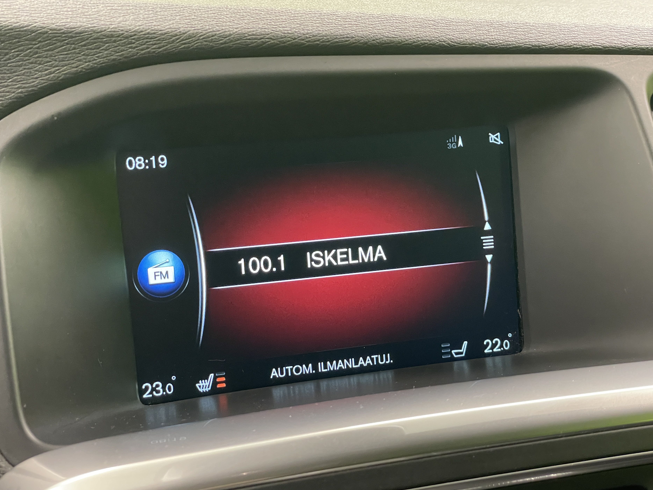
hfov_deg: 34.3
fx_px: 1056
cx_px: 316
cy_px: 256
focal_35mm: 56
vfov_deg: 26.1
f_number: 2
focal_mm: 6
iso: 500
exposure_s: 1/50
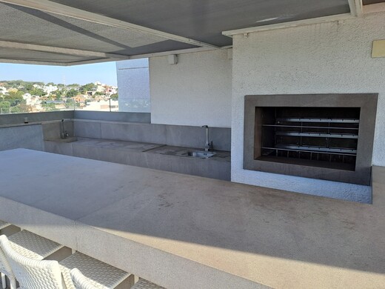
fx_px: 278
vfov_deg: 54.9
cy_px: 144
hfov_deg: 69.4
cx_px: 192
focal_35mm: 25
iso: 32
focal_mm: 4.65
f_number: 1.8
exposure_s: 1/489
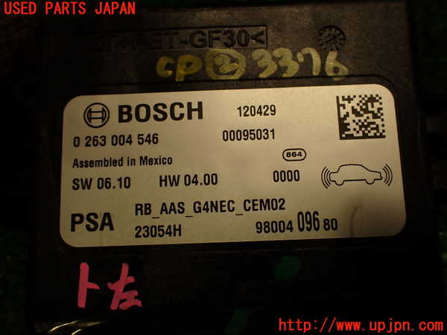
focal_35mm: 32
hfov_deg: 56.8
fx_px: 413
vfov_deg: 44.2
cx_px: 224
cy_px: 168
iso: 100
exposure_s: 1/60
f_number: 2.4
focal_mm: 5.79
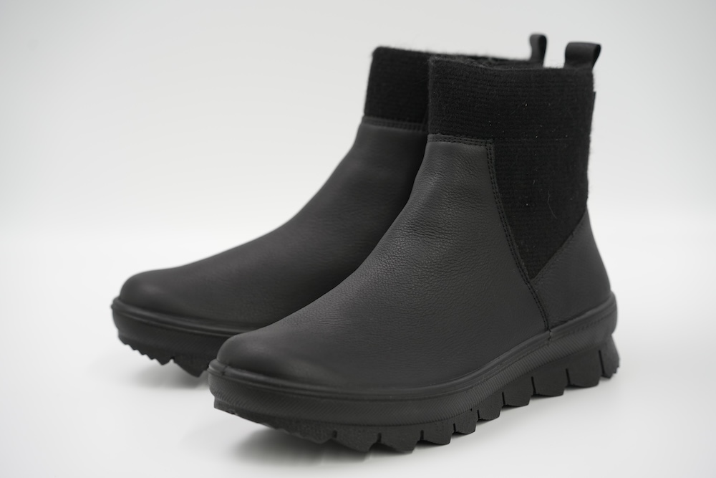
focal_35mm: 90
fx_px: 1790
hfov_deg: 22.6
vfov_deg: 15.2
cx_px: 358
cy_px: 239
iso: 800
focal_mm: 90
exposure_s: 1/100
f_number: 5
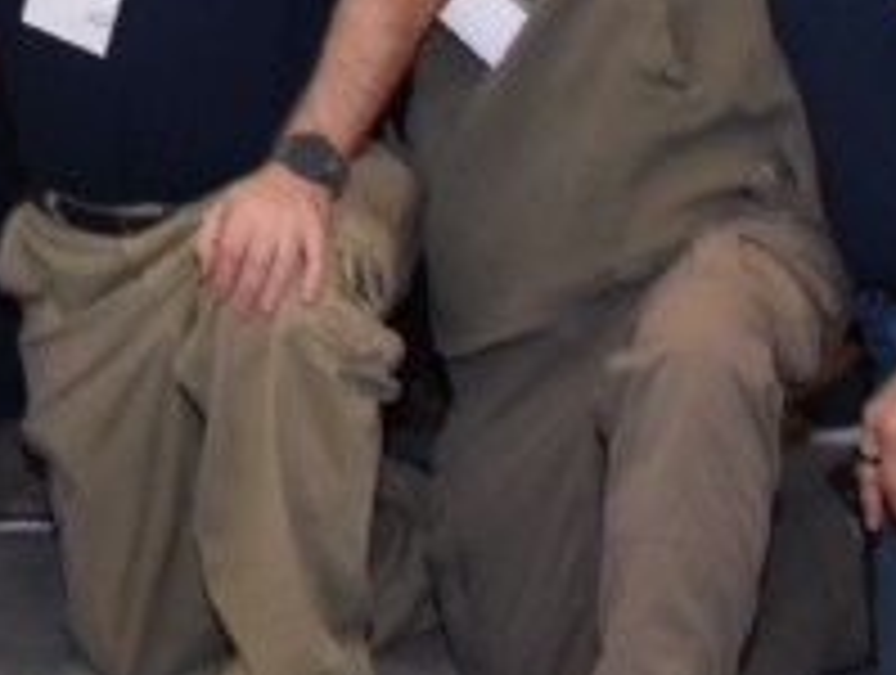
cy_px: -662
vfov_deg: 7.2
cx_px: -126
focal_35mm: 200
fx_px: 5186
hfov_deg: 9.8
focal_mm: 24
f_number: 3.8
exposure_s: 1/60
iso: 1400
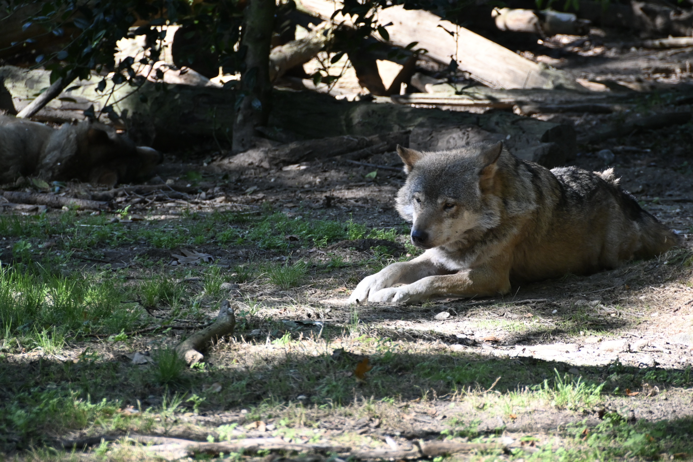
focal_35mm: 300
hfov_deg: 6.9
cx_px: 346
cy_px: 231
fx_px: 5775
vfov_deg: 4.6
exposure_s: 1/500
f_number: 5.6
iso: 1400
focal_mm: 200
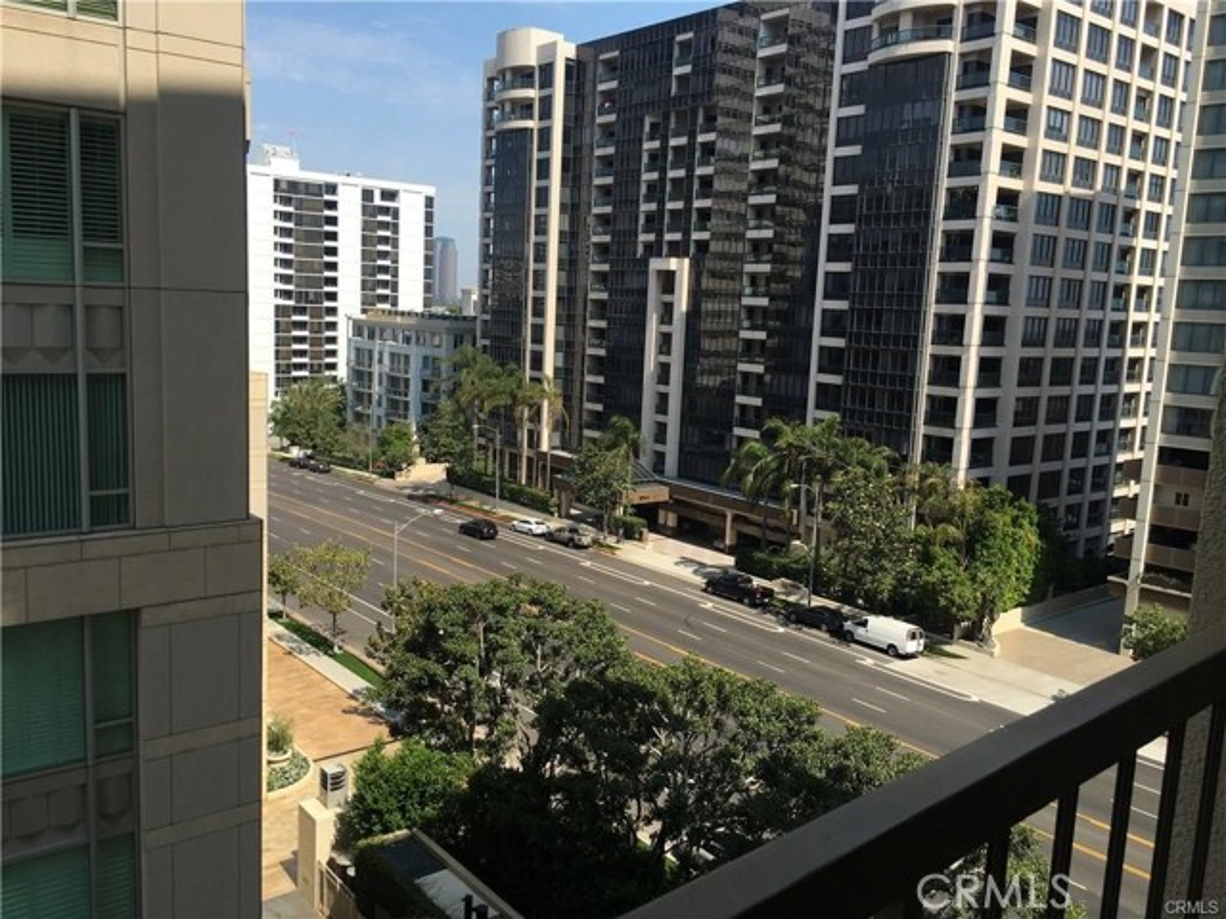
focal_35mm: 29
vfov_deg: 48.2
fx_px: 1027
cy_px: 460
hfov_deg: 61.7
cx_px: 613
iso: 25
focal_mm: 4.15
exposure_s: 1/1183
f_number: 2.2
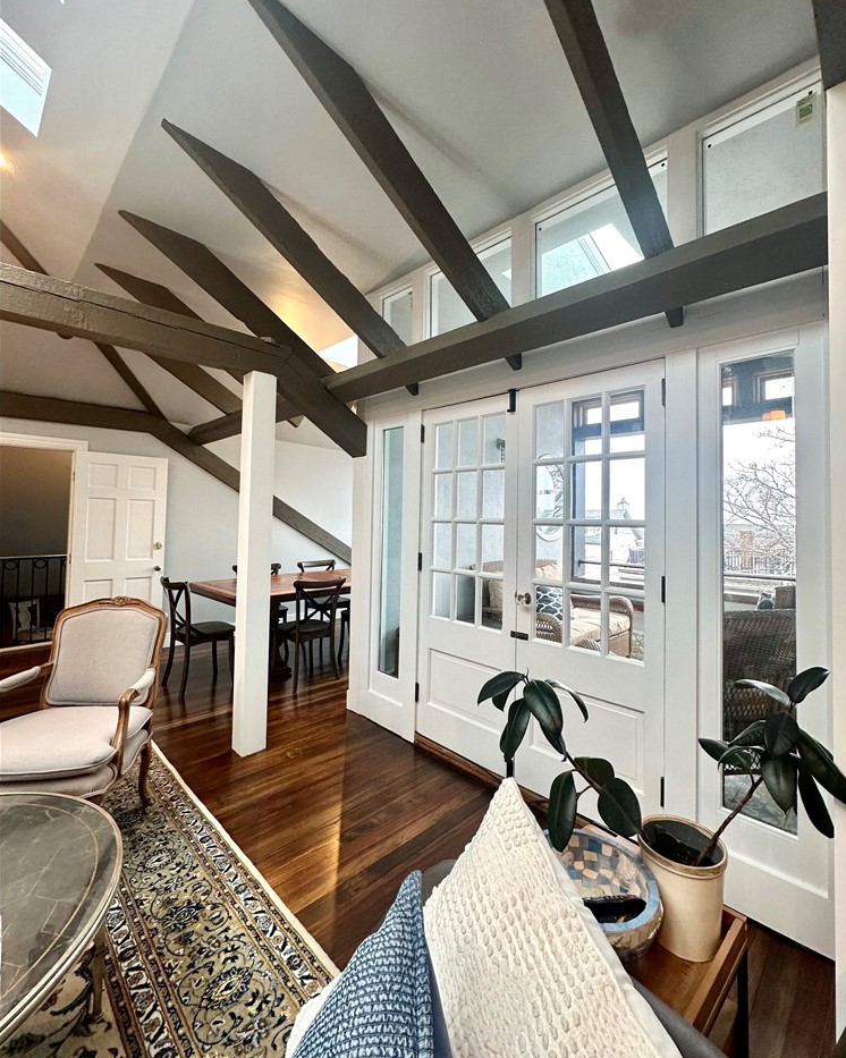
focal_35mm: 15
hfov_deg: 84.0
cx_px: 434
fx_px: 470
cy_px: 502
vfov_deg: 96.7
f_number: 2.2
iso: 160
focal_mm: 2.22
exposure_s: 1/120
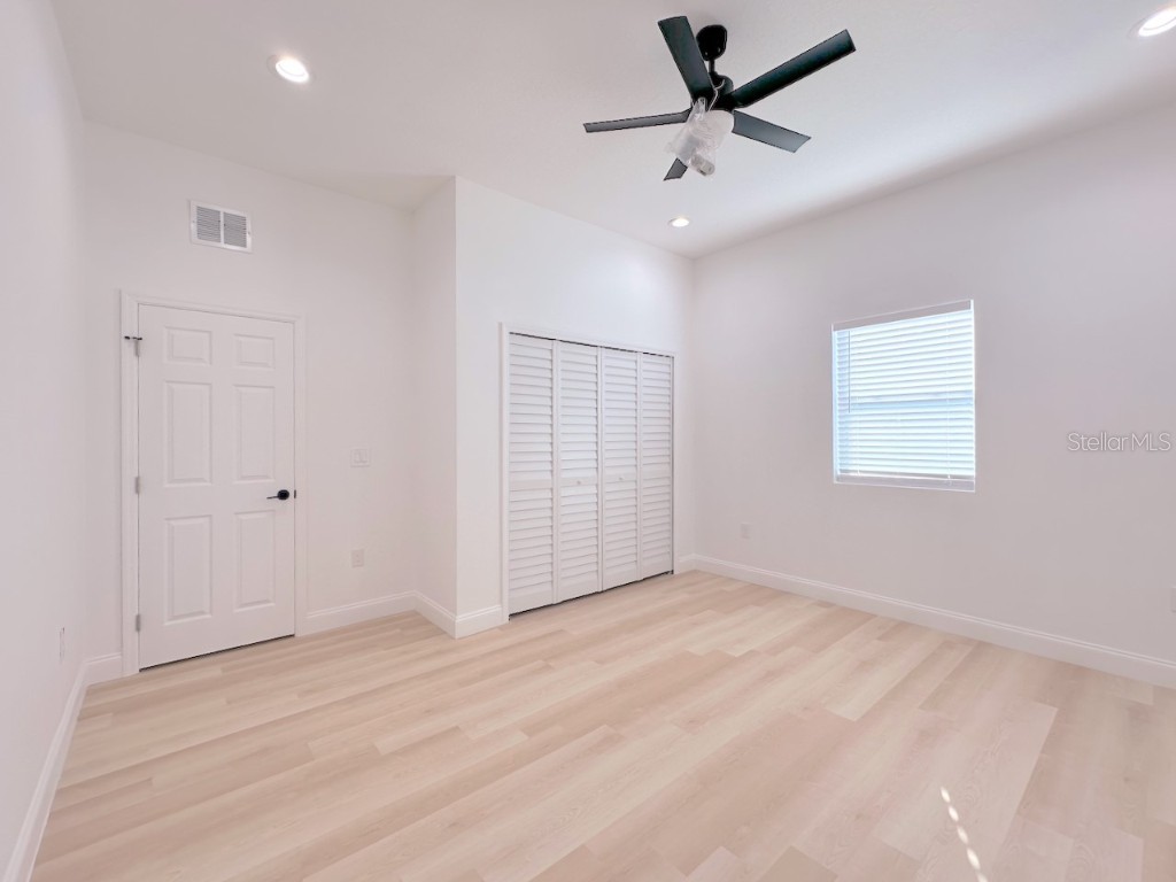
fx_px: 476
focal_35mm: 14
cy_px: 441
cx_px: 588
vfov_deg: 85.7
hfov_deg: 102.1
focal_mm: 2.22
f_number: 2.2
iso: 40
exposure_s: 1/144
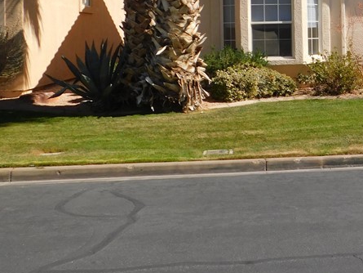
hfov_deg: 26.0
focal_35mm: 69
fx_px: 724
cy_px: 23
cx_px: 398
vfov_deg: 20.8
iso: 125
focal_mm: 5.3
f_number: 6.4
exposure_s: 1/400
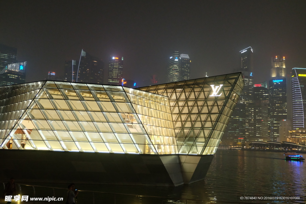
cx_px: 153
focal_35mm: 36
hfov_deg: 53.1
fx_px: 306
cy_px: 102
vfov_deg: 36.9
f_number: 4.2
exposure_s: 1/20
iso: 3200
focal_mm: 24.3
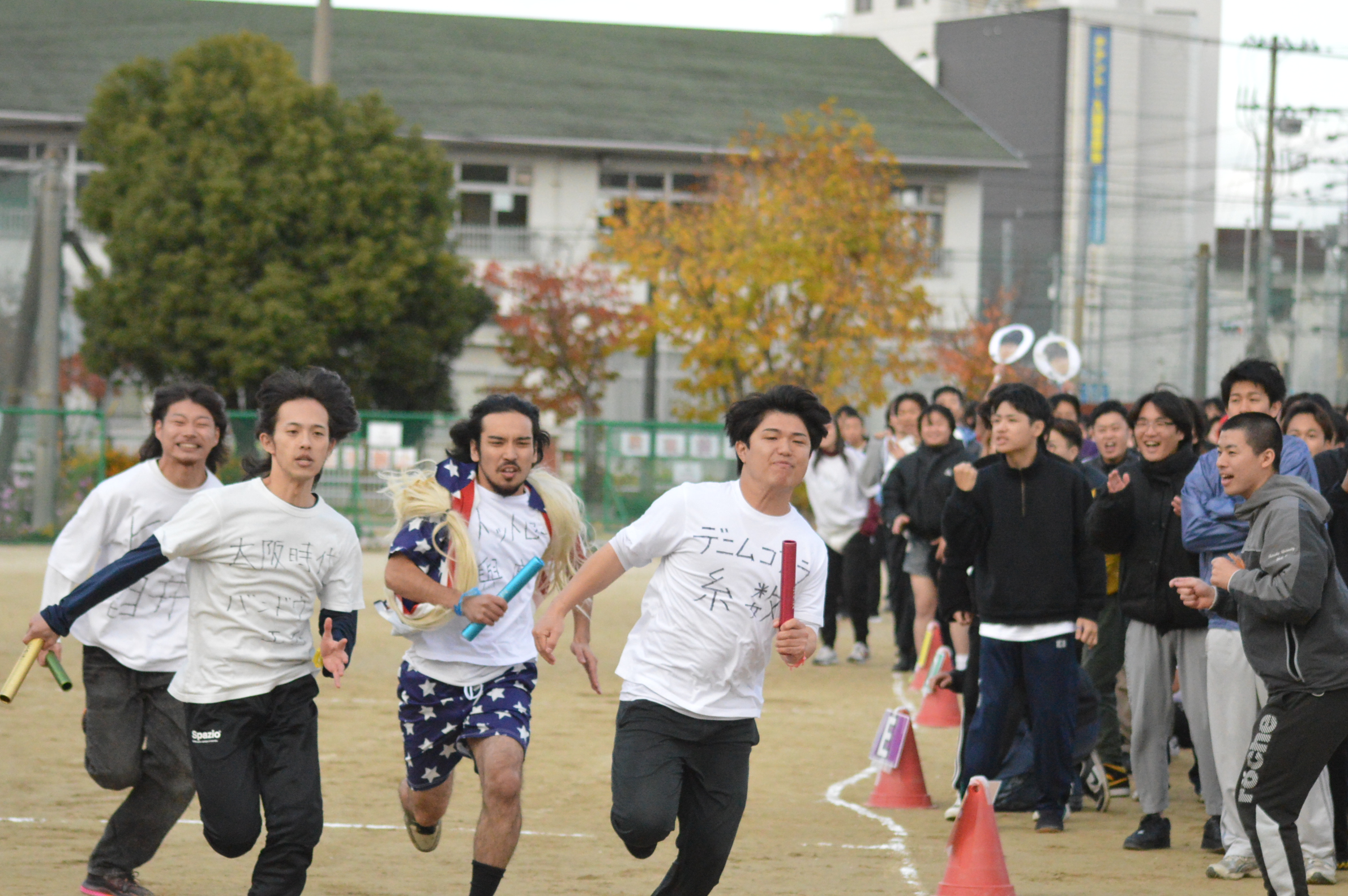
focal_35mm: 163
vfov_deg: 8.4
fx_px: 6098
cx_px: 583
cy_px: 500
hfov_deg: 12.6
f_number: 4
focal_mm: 86
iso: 2500
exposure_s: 1/4000
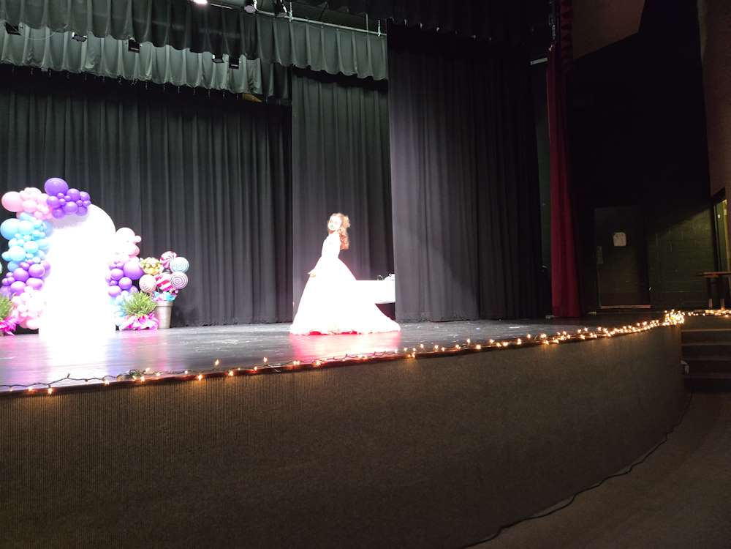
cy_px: 274
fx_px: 486
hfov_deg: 73.9
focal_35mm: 23
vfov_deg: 58.9
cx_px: 366
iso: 1000
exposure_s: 1/120
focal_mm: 5.4
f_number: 1.8
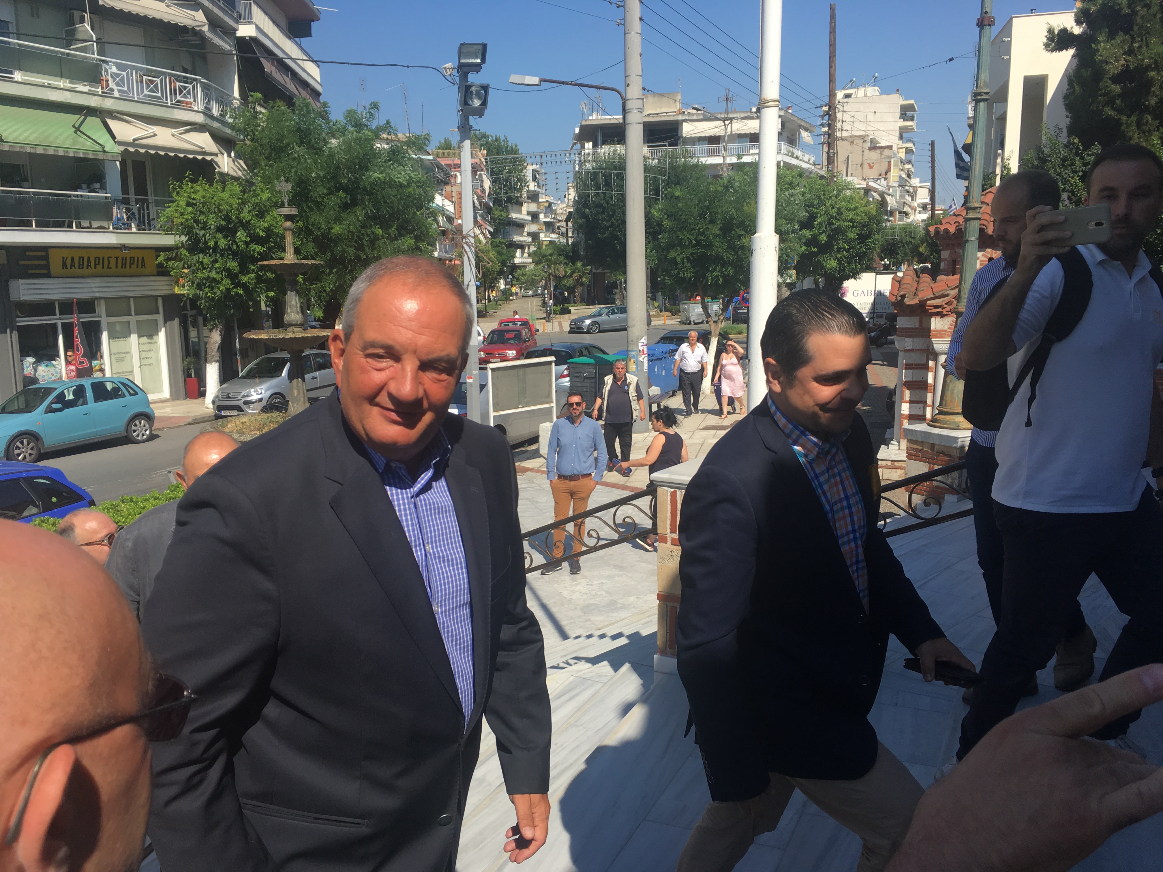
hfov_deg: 61.7
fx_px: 974
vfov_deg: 48.2
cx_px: 582
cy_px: 436
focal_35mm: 29
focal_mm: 4.15
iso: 25
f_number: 2.2
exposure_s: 1/1508
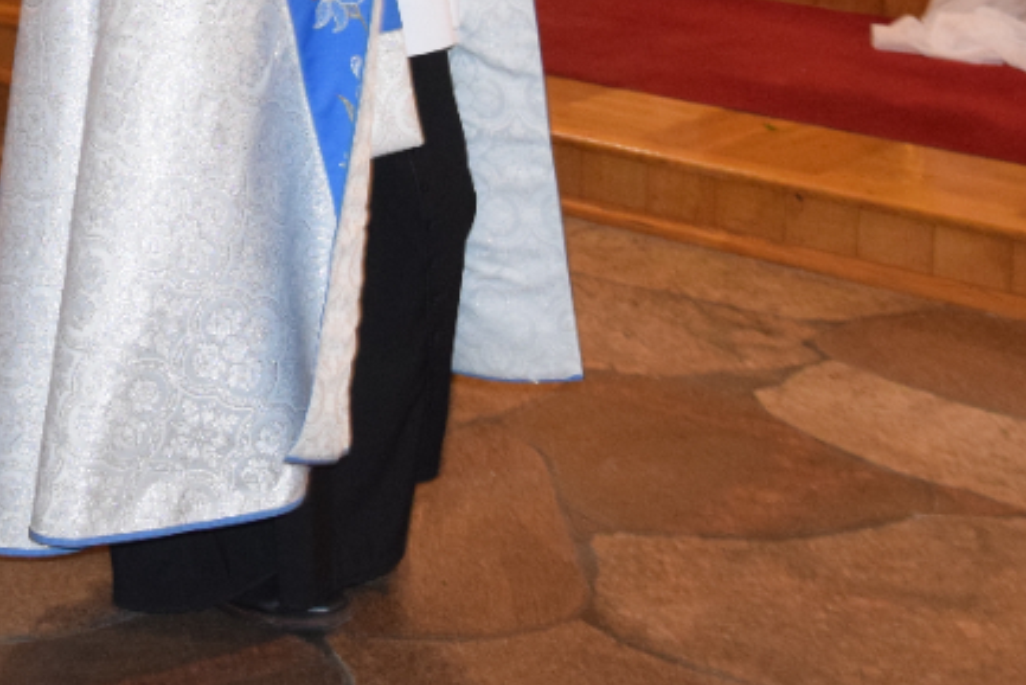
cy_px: -186
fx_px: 2822
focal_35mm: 99
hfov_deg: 20.1
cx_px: 76
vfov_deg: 13.4
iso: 1800
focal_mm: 22
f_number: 3.8
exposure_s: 1/60
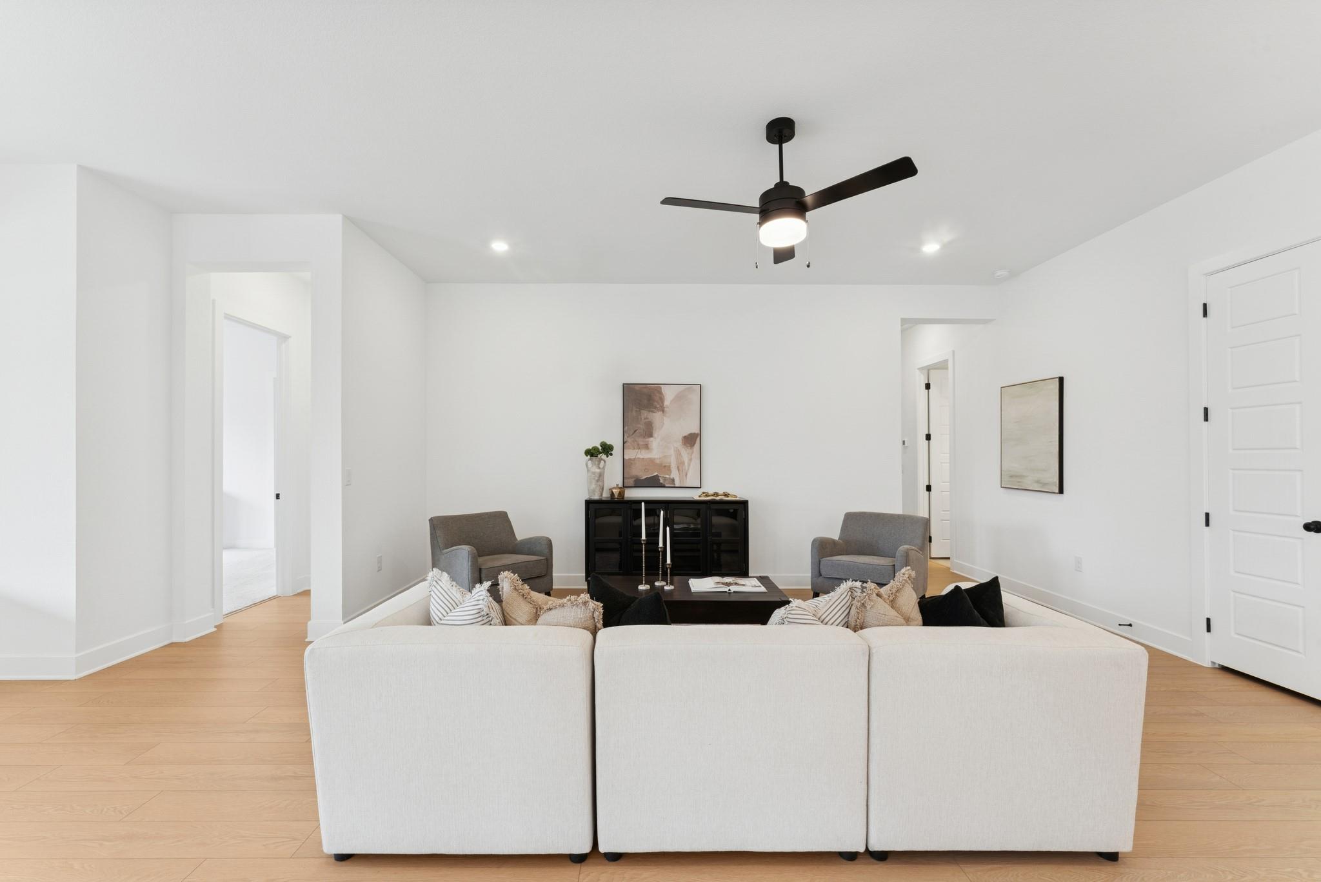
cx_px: 660
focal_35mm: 15
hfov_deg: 101.9
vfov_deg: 78.9
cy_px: 441
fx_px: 536
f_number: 14
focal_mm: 14.6
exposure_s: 1/2
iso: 100
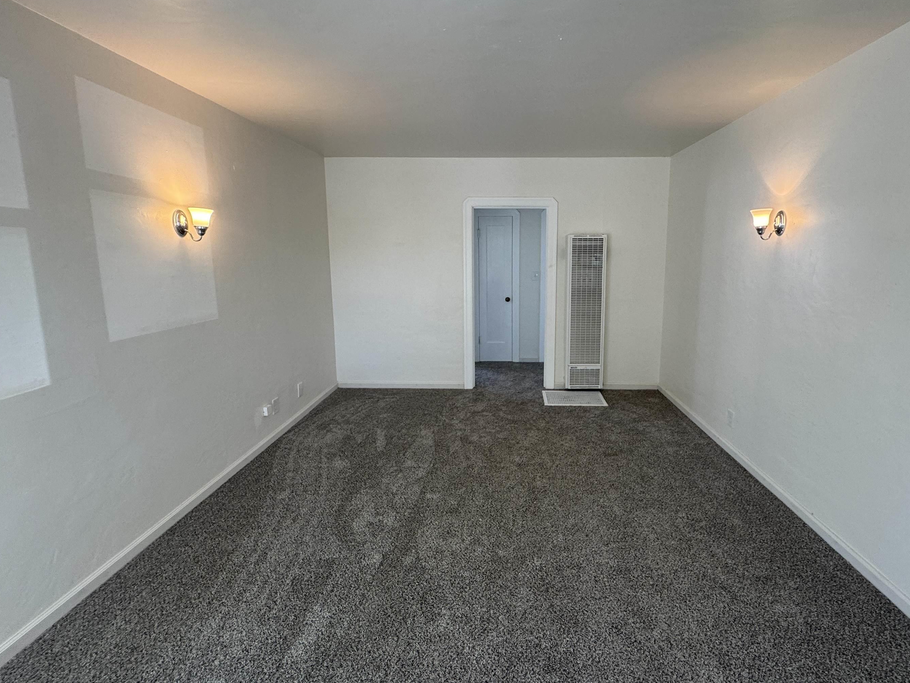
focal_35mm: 16
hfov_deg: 94.1
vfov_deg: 77.9
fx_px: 421
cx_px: 505
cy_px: 310
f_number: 2.2
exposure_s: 1/120
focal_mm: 2.22
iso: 160
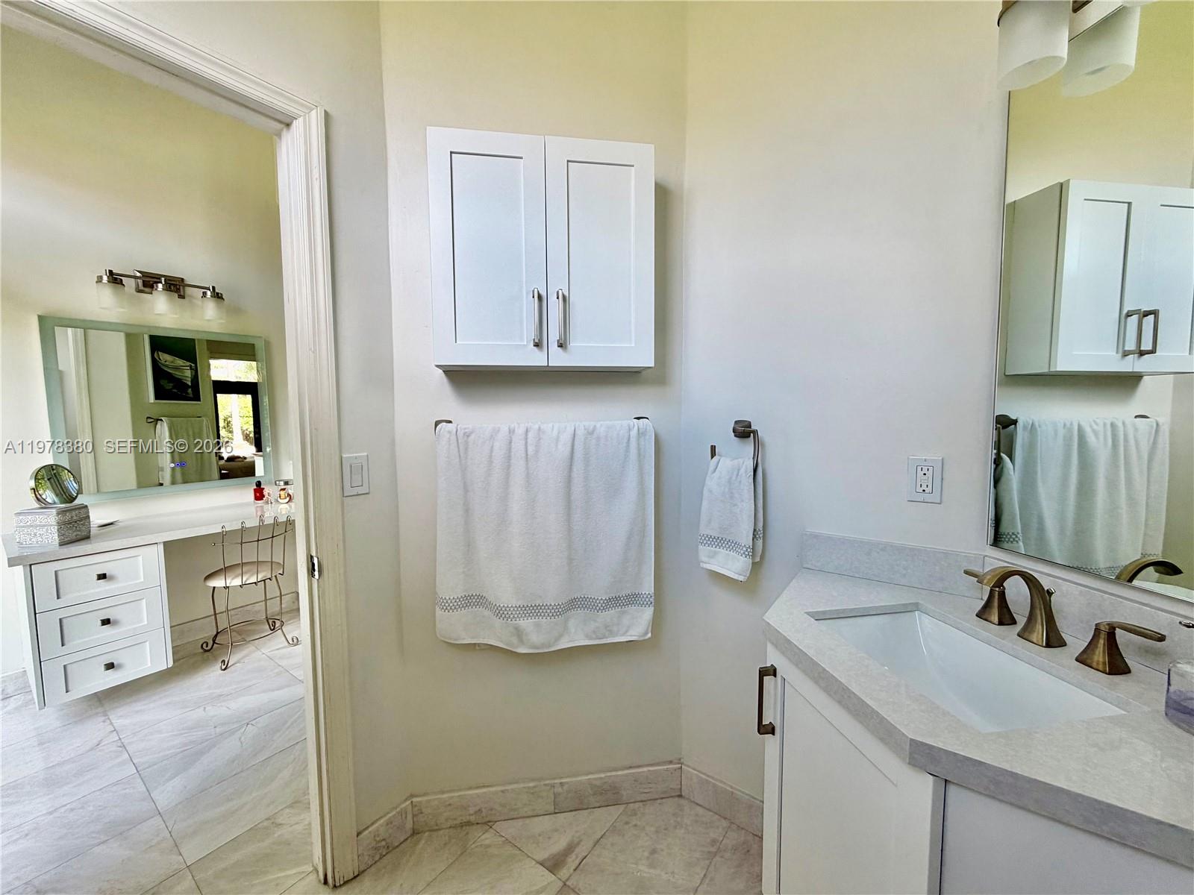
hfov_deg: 102.1
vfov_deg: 85.7
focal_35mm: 14
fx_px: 483
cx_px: 597
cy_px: 448
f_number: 2.2
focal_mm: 2.22
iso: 40
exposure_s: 1/134
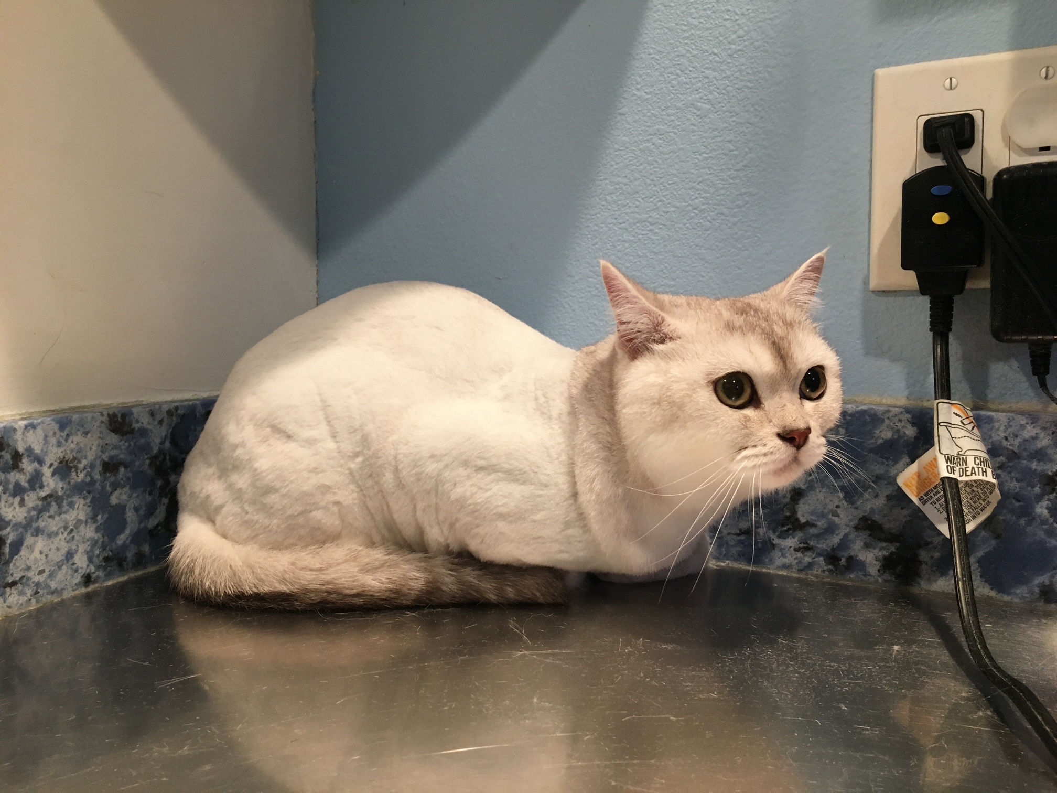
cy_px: 396
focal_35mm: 29
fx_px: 886
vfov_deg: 48.2
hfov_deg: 61.7
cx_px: 528
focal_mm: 4.15
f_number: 2.2
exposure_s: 1/30
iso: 100
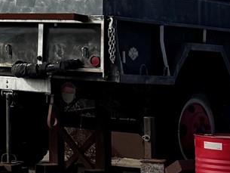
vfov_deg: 9.1
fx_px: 1070
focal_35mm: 161
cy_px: -63
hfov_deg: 10.9
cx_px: -265
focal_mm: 6.76
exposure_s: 1/7937
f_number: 1.78
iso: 80
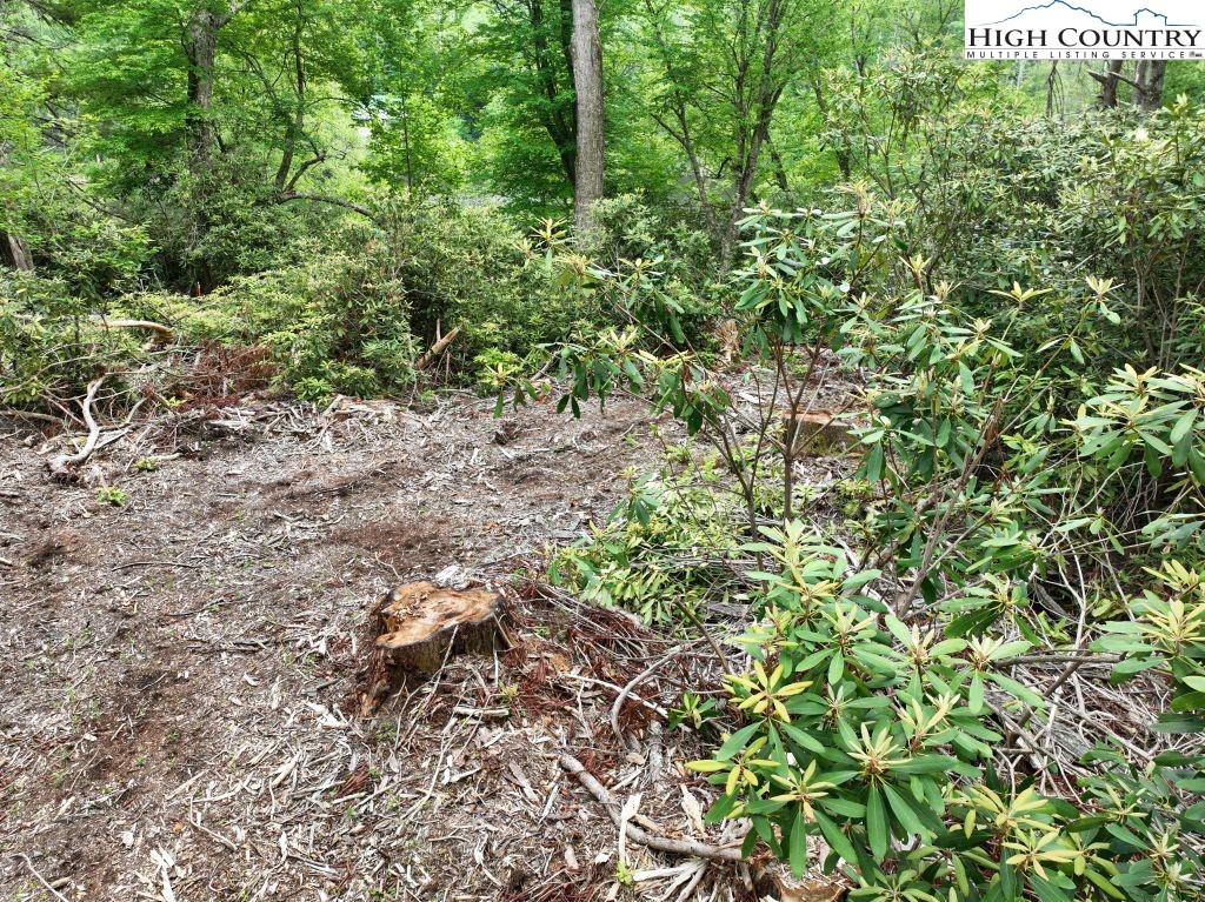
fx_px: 835
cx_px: 602
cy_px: 451
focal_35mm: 24
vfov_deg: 56.8
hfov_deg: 71.6
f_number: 2.8
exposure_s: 1/200
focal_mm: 12.29
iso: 100
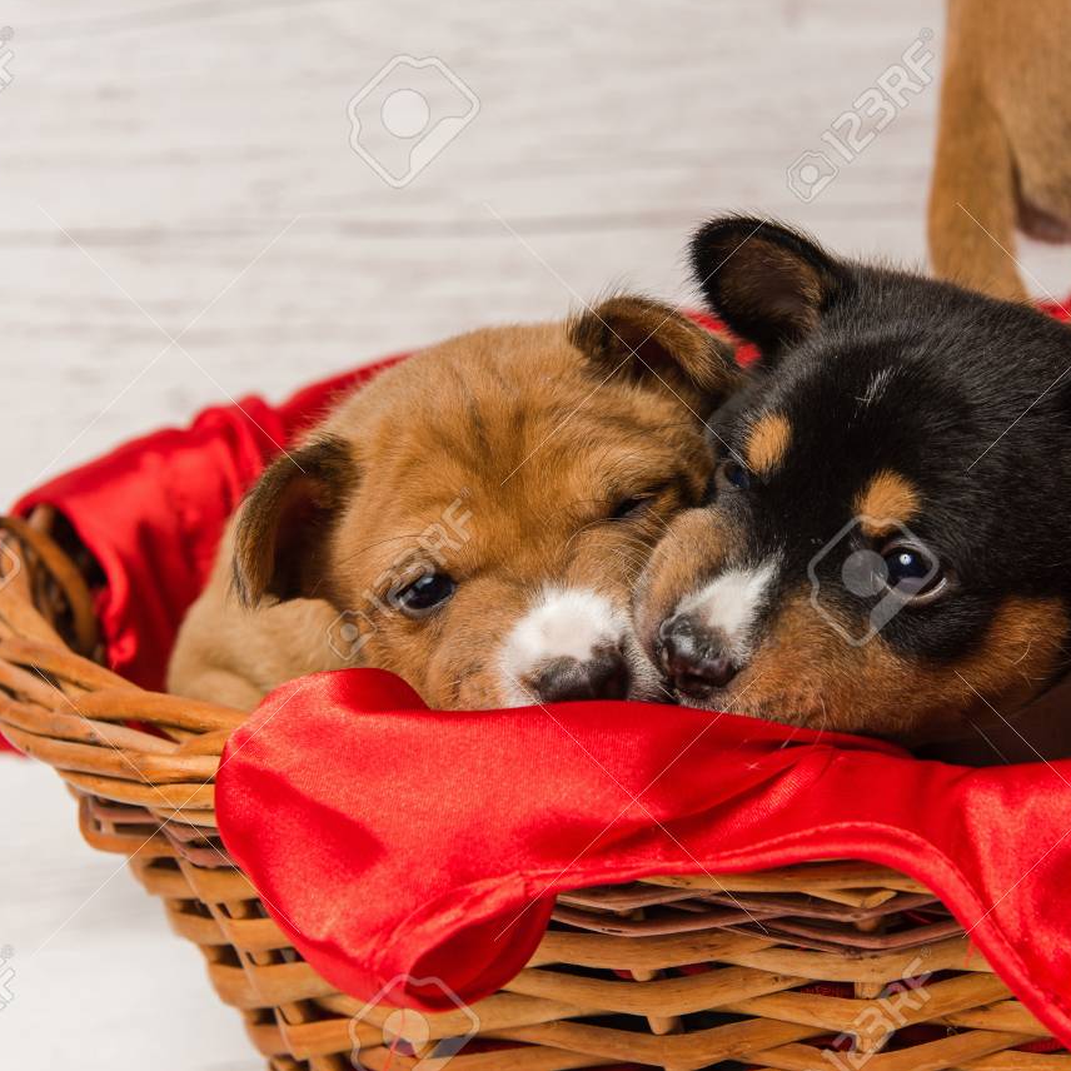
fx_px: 2800
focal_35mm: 80
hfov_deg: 21.6
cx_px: 633
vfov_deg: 21.7
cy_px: 530
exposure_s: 1/125
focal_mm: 62
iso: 100
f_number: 8
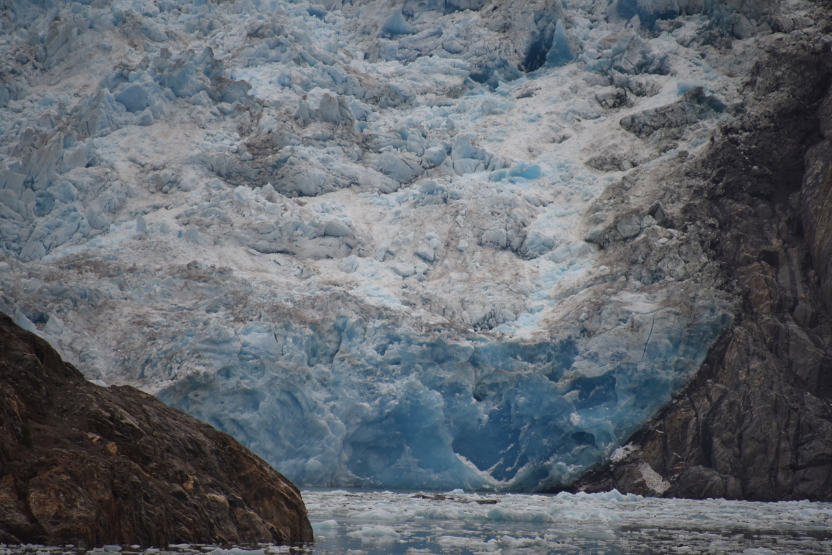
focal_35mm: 300
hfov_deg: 6.9
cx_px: 416
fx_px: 6934
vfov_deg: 4.6
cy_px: 278
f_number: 5.6
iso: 800
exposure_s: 1/640
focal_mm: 300
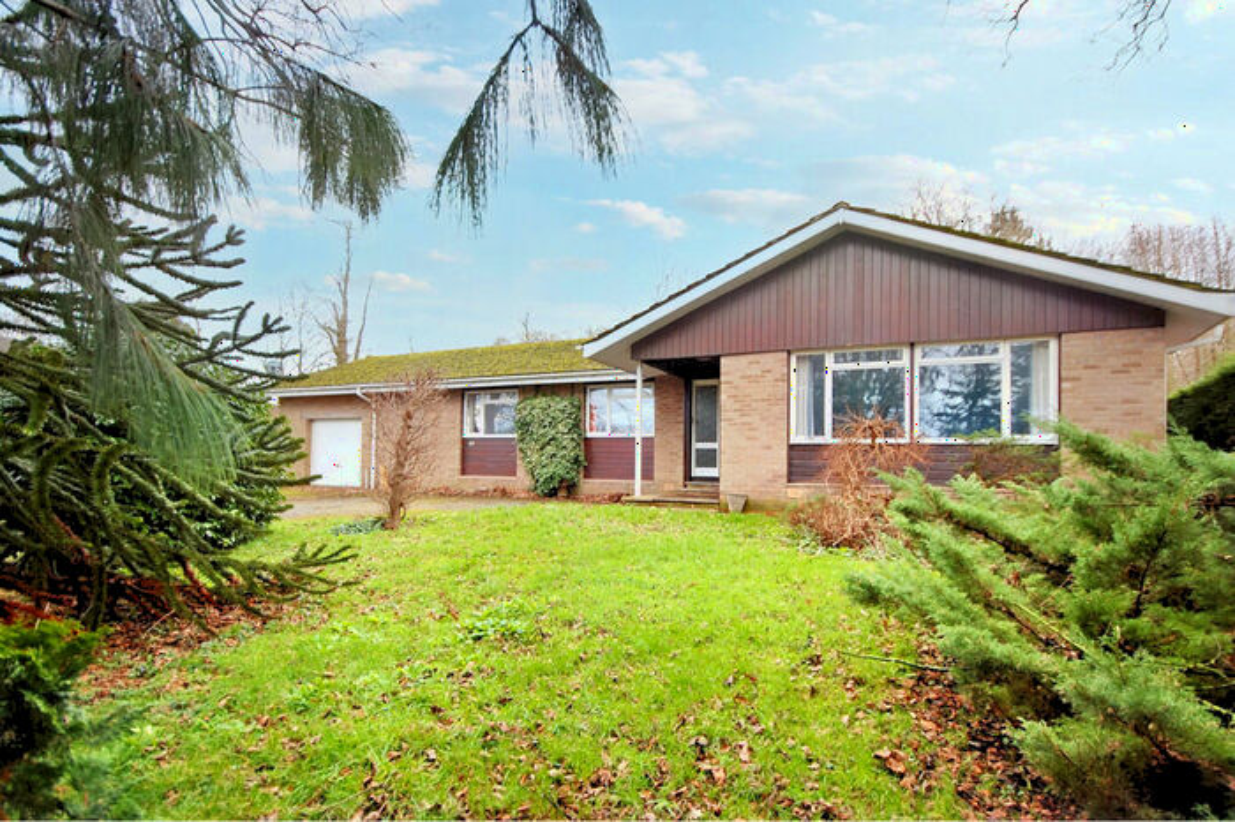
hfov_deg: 90.0
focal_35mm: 18
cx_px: 618
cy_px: 411
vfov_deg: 67.3
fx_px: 617
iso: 200
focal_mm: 12
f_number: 4.5
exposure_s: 1/13
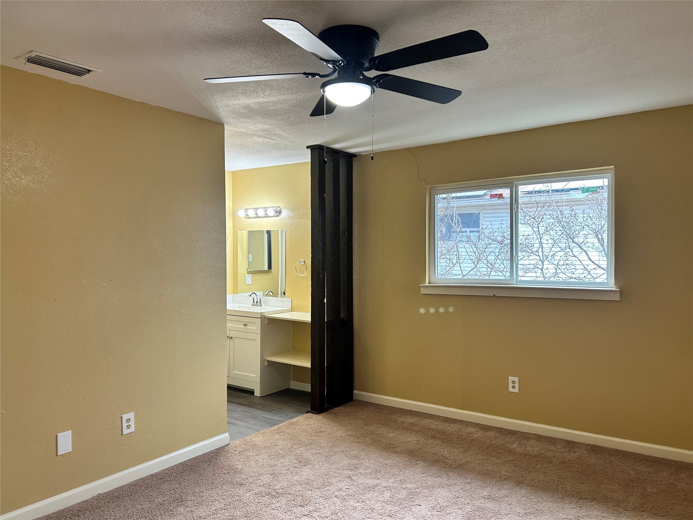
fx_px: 521
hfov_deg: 67.3
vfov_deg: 53.1
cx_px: 346
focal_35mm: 26
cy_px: 260
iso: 80
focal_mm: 5.7
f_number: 1.5
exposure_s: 1/60
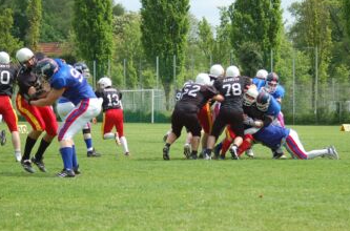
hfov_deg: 14.4
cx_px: 216
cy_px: 116
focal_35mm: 143
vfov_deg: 9.5
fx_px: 1386
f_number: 4
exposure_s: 1/1000
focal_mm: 70
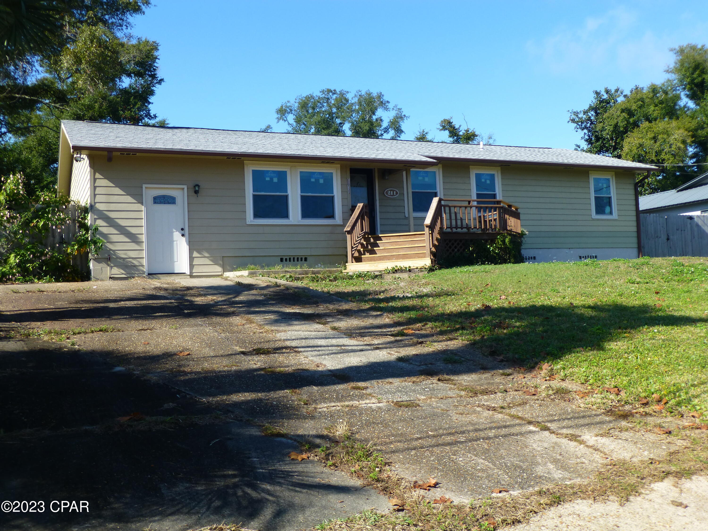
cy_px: 266
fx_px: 695
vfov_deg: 41.8
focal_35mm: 34
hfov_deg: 54.0
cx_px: 354
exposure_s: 1/640
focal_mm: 6.1
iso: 100
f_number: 3.7
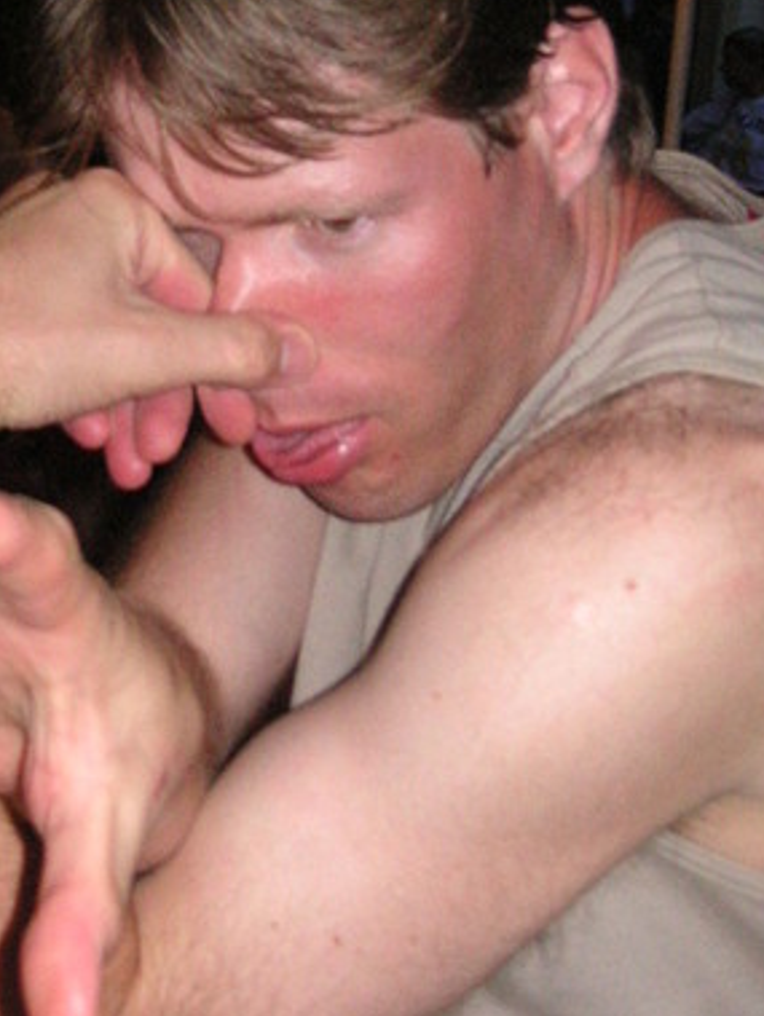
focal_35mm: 78
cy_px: 346
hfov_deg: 18.9
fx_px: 2291
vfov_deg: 24.9
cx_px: 324
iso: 160
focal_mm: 6.1
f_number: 2.8
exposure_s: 1/45
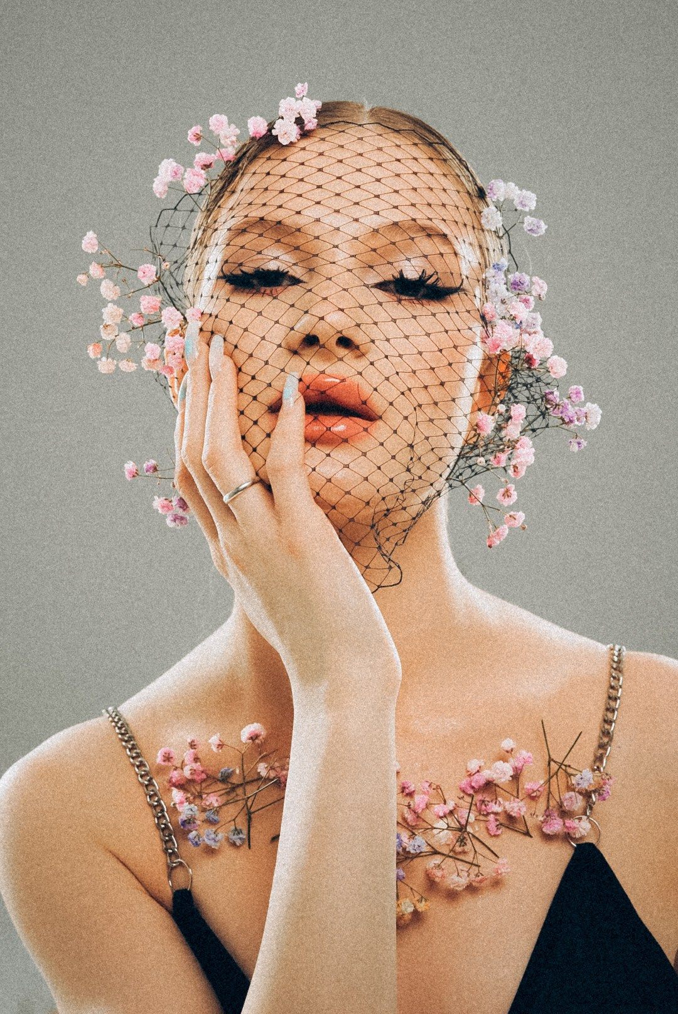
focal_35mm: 50
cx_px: 339
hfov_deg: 27.0
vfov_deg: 39.6
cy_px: 507
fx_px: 1410
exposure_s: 1/125
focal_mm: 50
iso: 200
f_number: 9
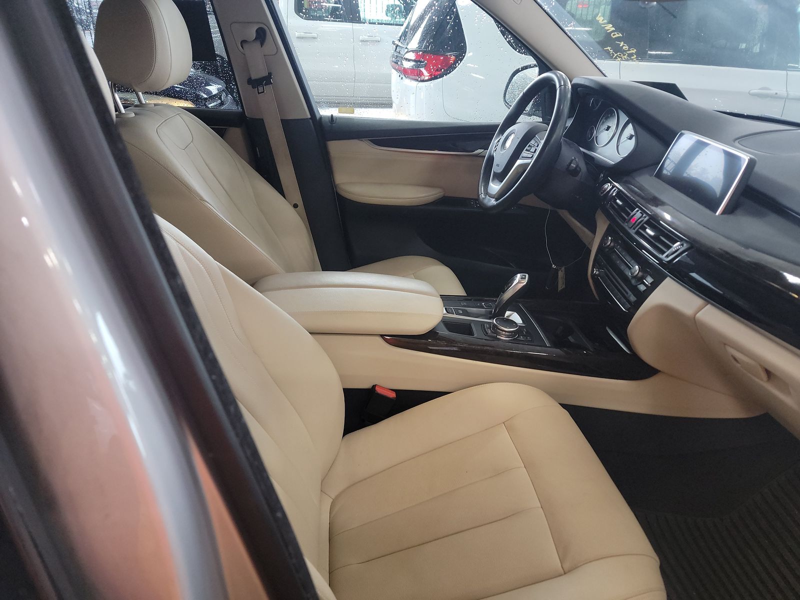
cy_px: 300
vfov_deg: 56.8
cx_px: 400
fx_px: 555
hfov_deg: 71.6
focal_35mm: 24
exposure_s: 1/59
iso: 701
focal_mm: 6.7
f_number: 1.8
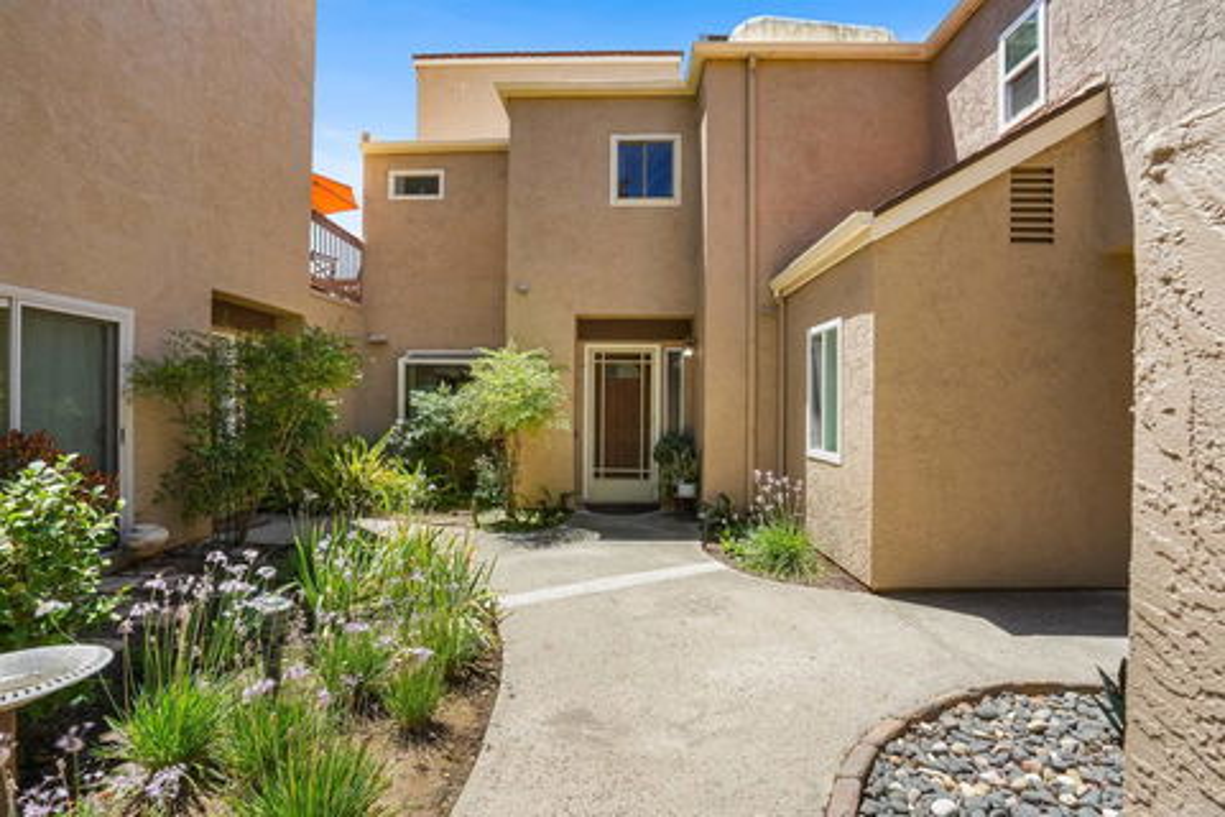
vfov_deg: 73.7
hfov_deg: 96.7
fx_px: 544
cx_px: 612
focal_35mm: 16
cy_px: 408
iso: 800
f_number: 11
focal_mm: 16
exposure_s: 1/160
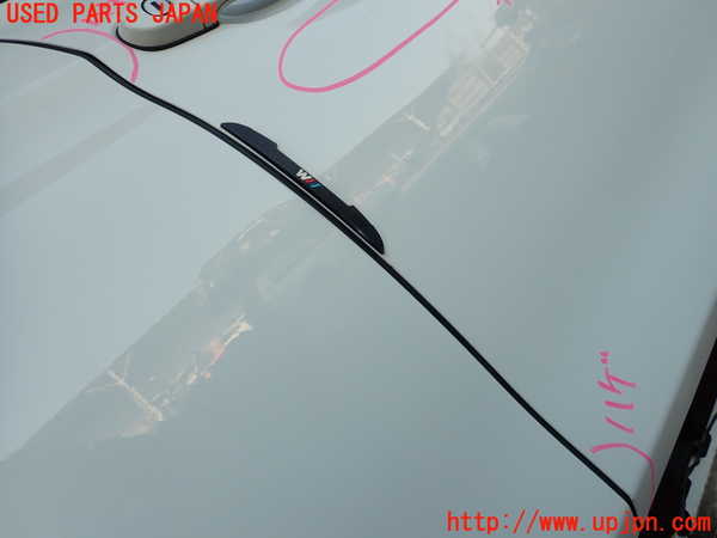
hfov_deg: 69.4
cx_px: 358
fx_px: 518
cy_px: 269
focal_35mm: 25
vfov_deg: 54.9
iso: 100
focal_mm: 4.5
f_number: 2.8
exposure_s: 1/320
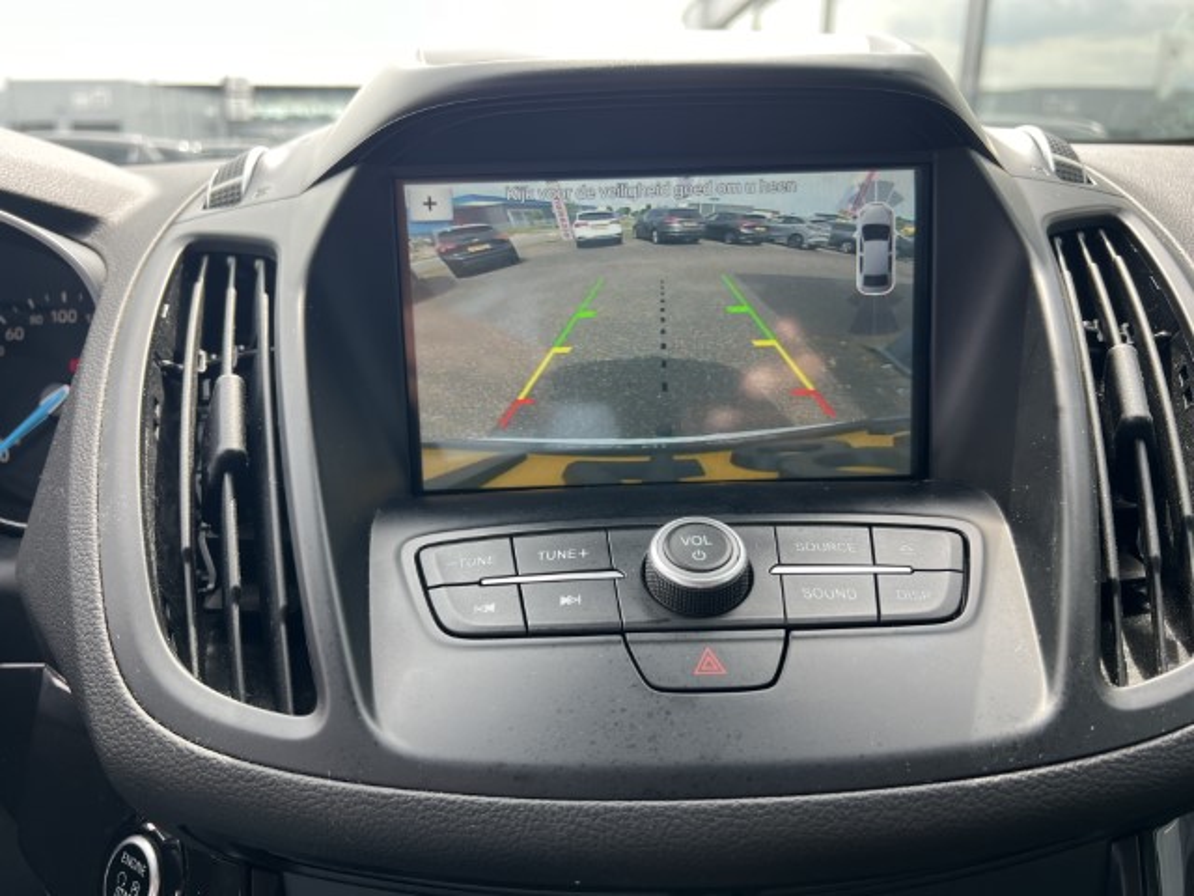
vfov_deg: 53.1
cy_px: 448
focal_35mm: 26
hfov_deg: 67.3
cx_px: 597
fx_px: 897
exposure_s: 1/336
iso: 50
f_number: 1.5
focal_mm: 5.7
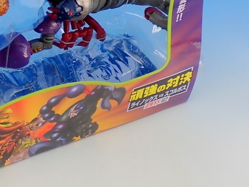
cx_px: 7
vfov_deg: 15.4
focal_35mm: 95
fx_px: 684
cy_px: 30
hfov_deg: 20.1
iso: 100
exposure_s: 1/30
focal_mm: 7.84
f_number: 2.9
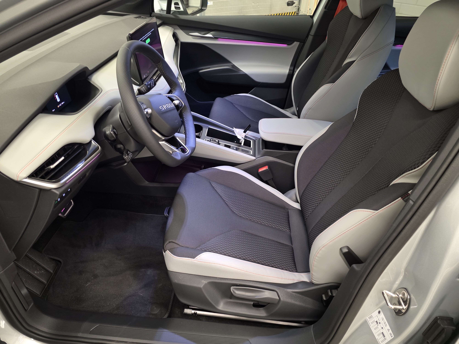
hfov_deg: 73.9
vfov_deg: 58.9
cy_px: 172
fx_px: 305
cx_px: 230
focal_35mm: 23
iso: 500
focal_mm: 6.3
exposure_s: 1/50
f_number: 1.7
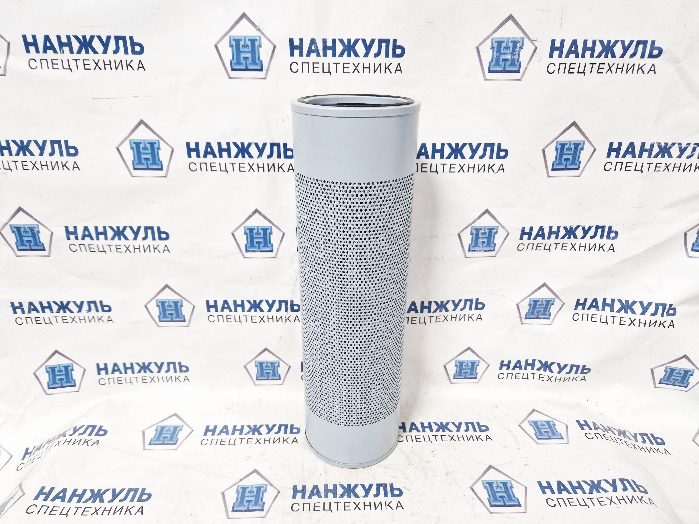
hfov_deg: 73.9
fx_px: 464
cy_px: 262
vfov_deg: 58.9
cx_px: 350
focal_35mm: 23
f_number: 1.8
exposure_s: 1/33
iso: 640
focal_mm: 5.4
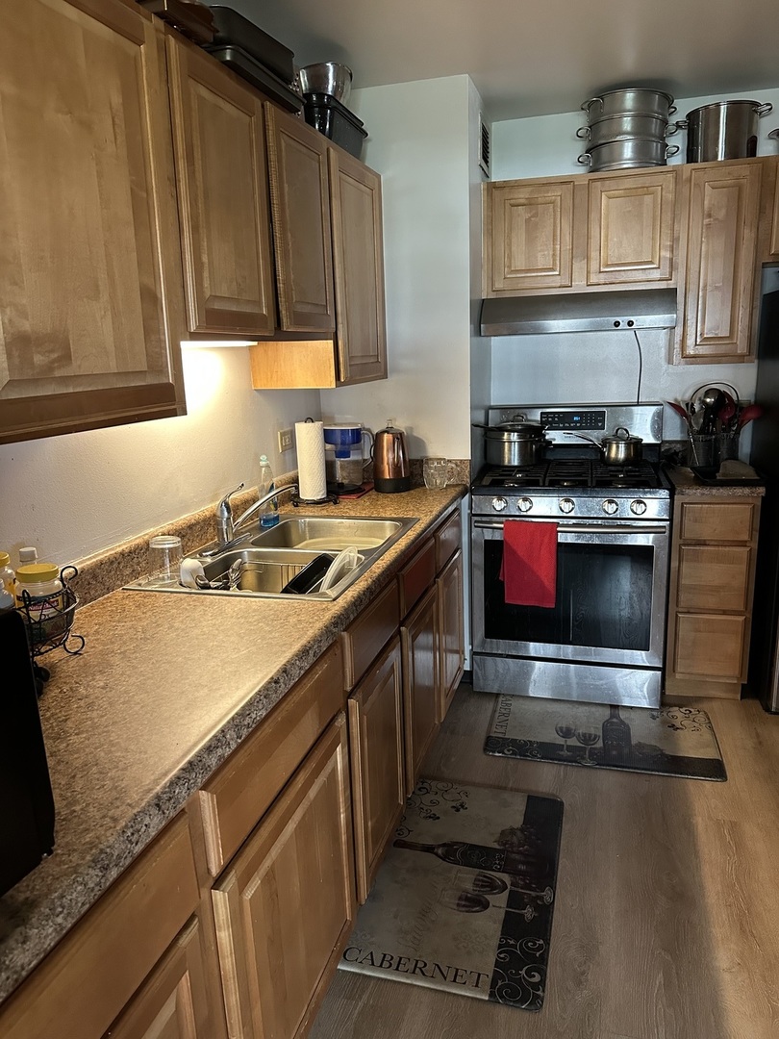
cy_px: 520
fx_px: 720
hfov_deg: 56.8
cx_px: 390
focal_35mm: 24
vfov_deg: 71.6
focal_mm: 6.86
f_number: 1.78
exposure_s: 1/60
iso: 500
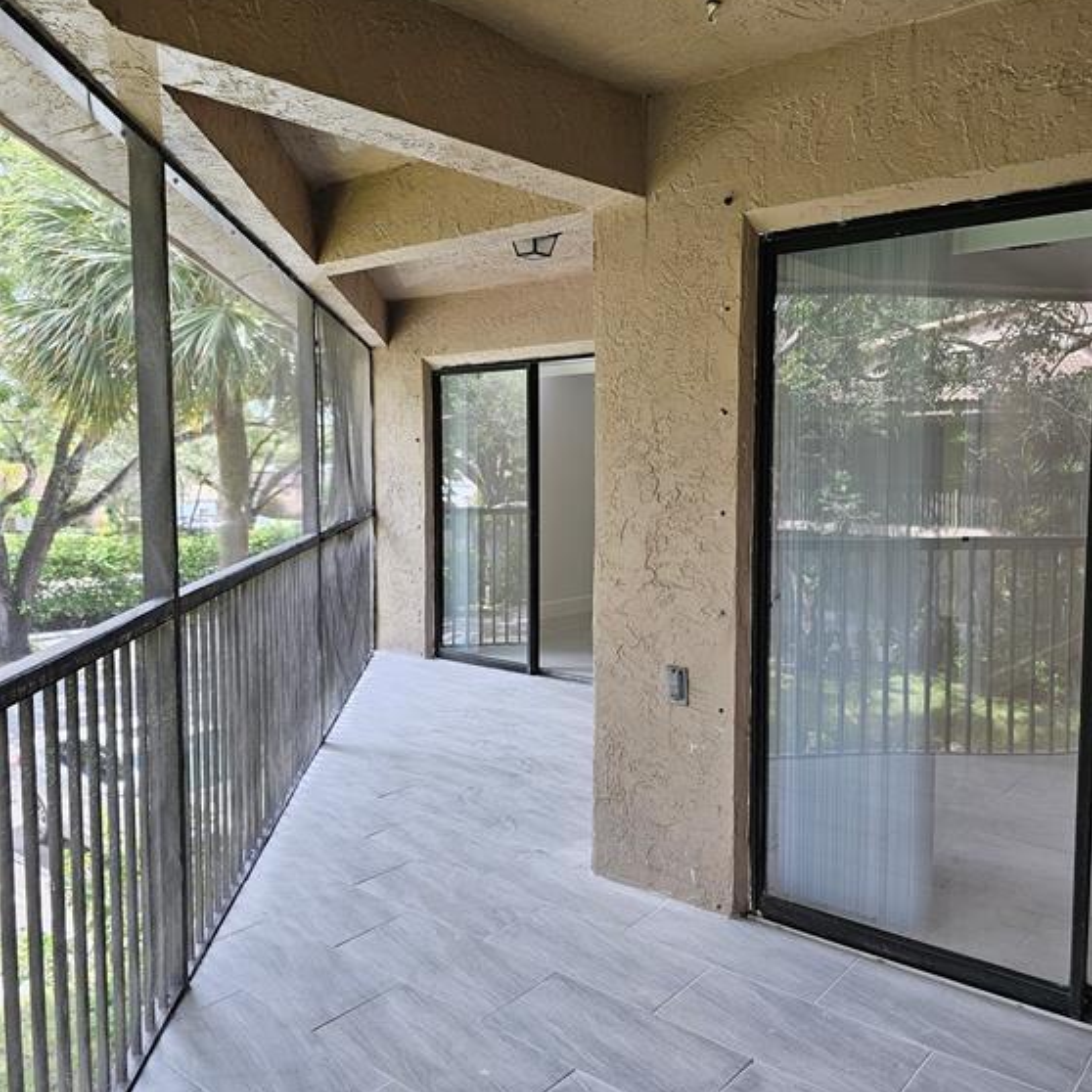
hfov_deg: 57.3
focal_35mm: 28
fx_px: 999
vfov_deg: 57.3
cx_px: 562
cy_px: 536
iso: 64
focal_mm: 6.3
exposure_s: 1/120
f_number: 1.7
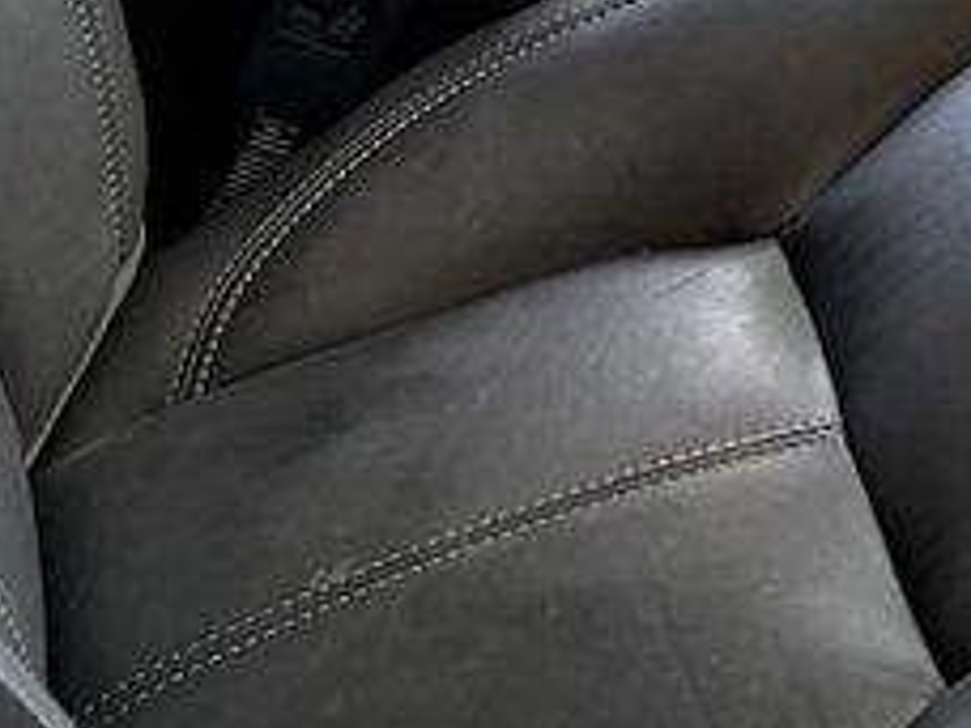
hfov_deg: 16.6
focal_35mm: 108
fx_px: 3029
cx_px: 1461
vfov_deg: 13.1
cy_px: -277
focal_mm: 6.76
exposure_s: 1/82
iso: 200
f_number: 1.78
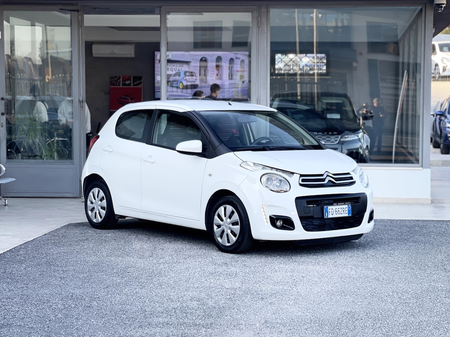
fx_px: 832
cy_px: 168
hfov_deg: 30.3
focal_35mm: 64
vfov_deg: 22.9
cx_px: 225
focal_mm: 7.5
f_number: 2.2
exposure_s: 1/121
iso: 32
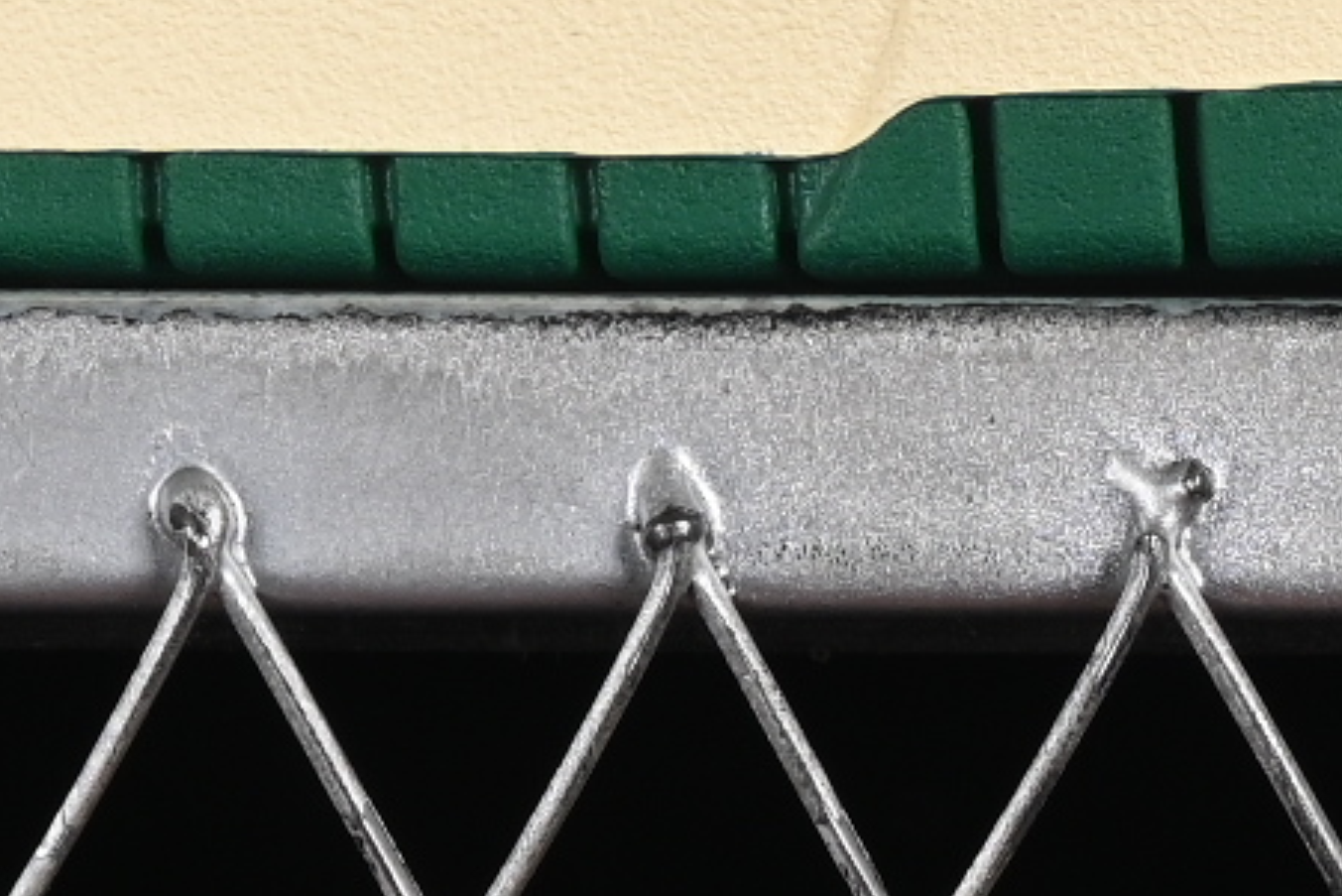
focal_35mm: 463
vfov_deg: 2.9
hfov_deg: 4.4
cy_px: -1396
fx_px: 17264
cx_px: -170
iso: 160
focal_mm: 50
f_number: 8
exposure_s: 1/80
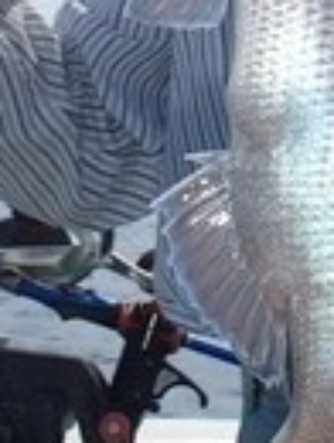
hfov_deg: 14.3
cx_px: 307
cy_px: -37
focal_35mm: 103
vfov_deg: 18.4
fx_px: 1321
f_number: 11
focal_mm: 5
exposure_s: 1/200
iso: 100
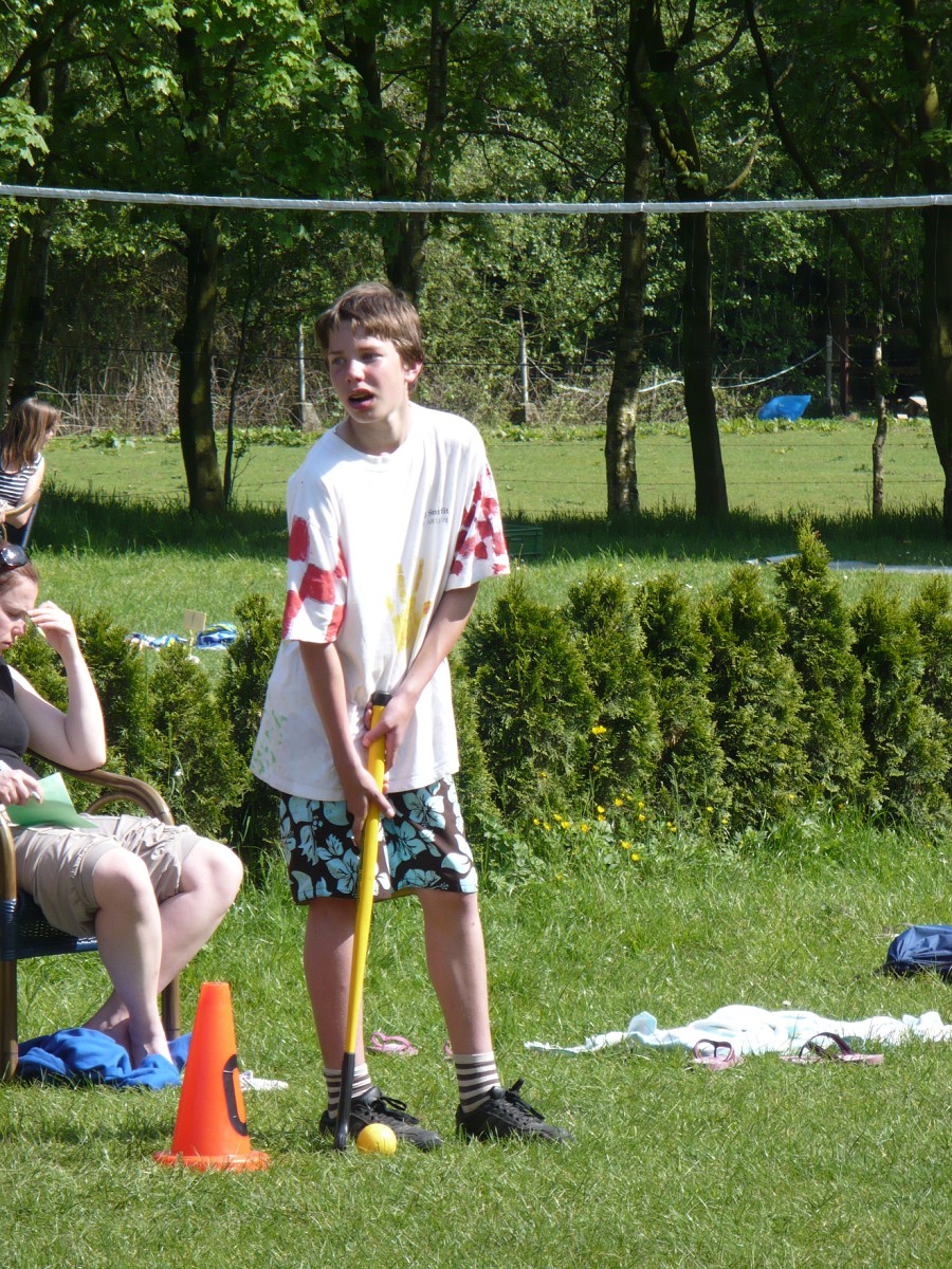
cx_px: 476
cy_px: 634
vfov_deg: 8.9
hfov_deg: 6.7
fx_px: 8141
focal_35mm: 222
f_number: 4.5
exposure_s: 1/320
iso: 100
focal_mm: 36.6
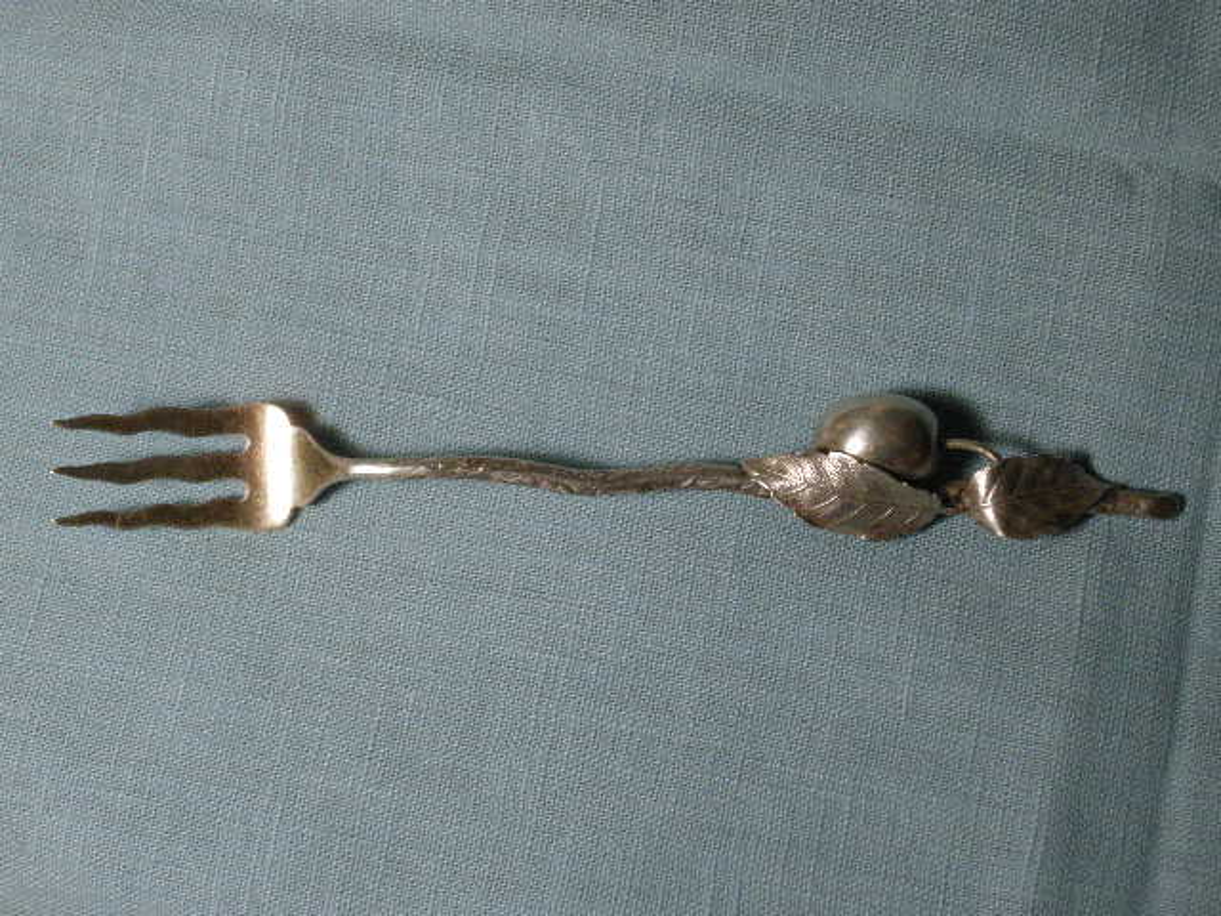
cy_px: 458
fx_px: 2681
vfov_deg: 19.4
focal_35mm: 76
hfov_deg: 25.7
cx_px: 610
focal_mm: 16.3
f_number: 4.3
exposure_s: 1/61
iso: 377
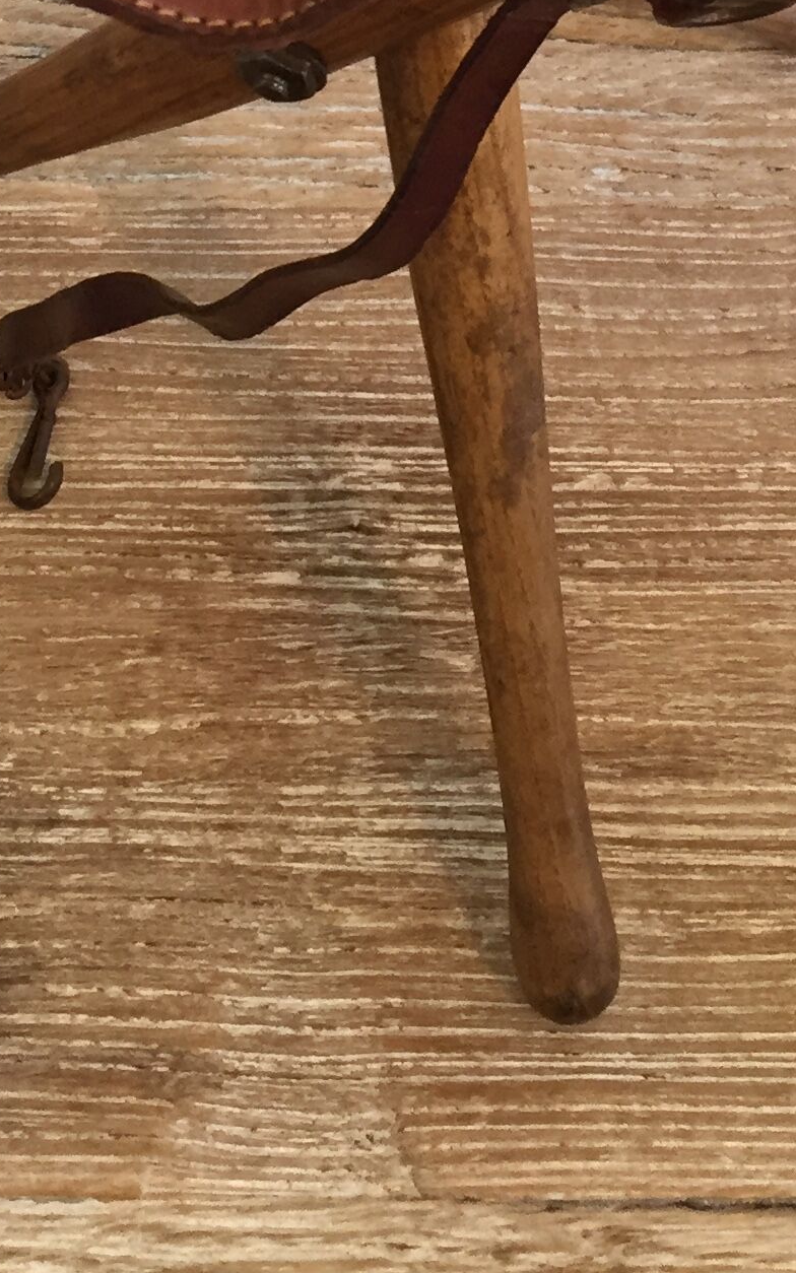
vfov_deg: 23.1
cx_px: 350
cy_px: -351
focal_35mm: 80
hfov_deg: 16.3
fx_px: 2776
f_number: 2.2
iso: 160
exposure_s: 1/33
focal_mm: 4.15
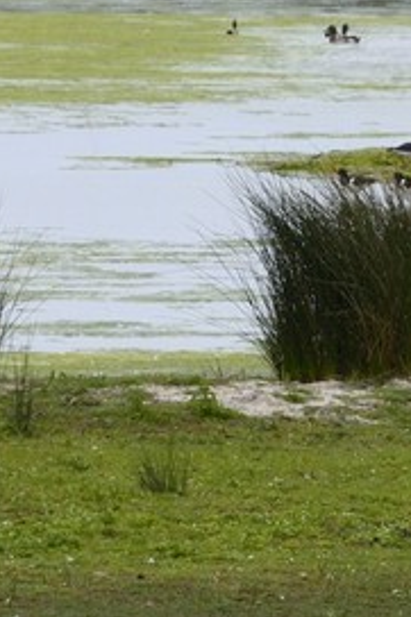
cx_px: 1356
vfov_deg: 1.8
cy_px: 560
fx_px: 20163
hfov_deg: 1.2
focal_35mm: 1176
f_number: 18
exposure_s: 1/250
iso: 800
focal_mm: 200
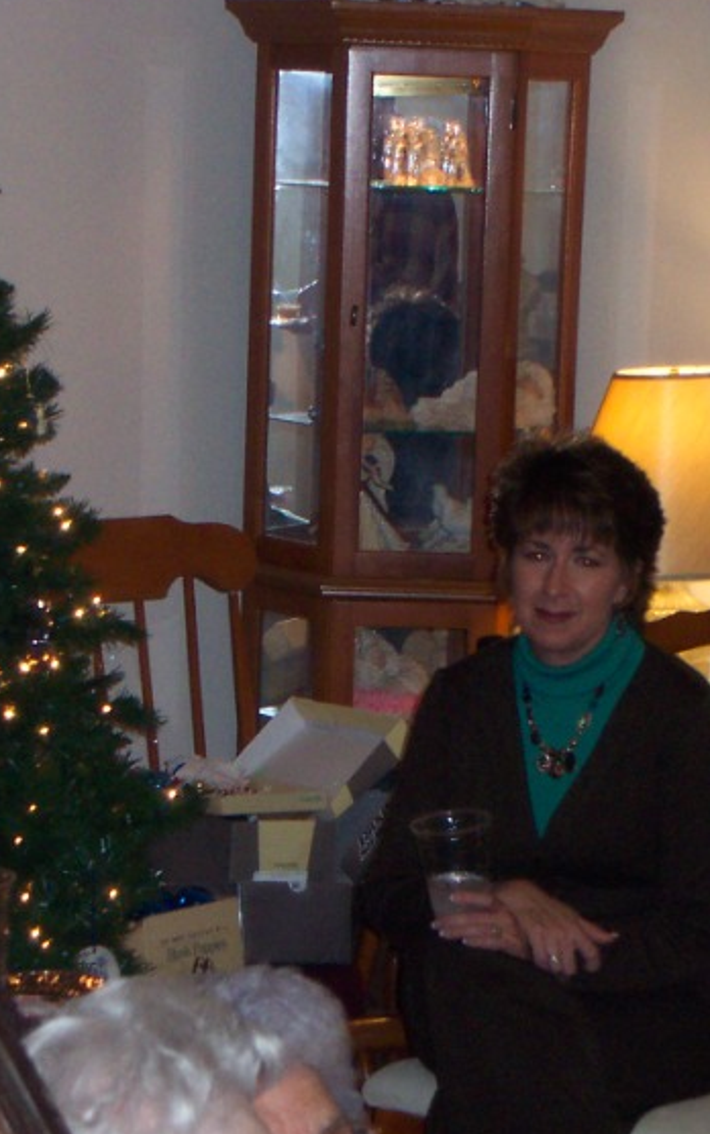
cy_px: 666
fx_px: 4701
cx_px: 320
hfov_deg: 8.6
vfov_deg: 13.8
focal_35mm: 152
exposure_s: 1/60
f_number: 4
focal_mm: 16.4
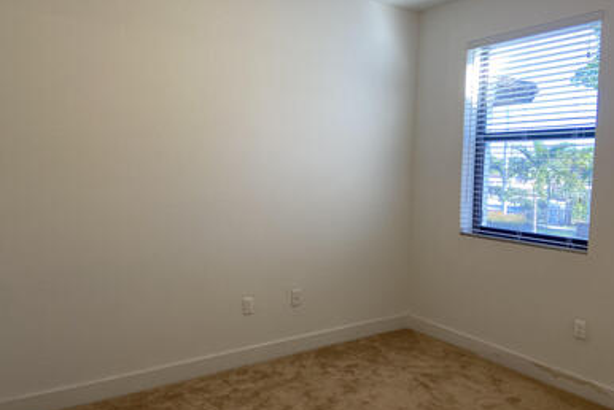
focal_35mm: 28
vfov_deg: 46.5
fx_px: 478
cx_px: 305
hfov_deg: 65.4
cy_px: 199
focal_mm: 4.25
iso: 64
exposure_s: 1/60
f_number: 1.8
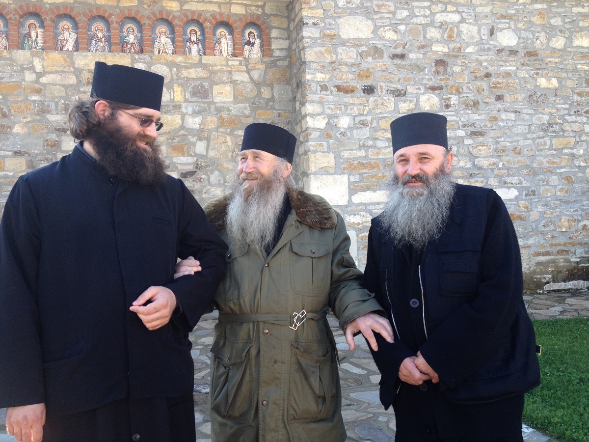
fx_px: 596
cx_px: 294
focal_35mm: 35
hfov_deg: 52.6
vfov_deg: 40.7
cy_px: 221
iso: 50
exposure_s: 1/150
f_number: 2.4
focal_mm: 4.28
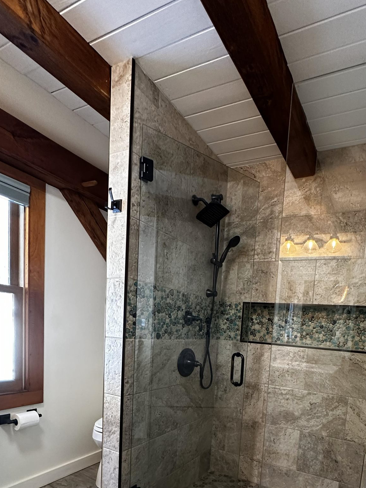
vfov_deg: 74.0
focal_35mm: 21
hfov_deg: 61.7
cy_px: 359
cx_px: 248
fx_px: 296
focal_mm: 2.22
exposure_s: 1/60
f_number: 2.2
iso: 320
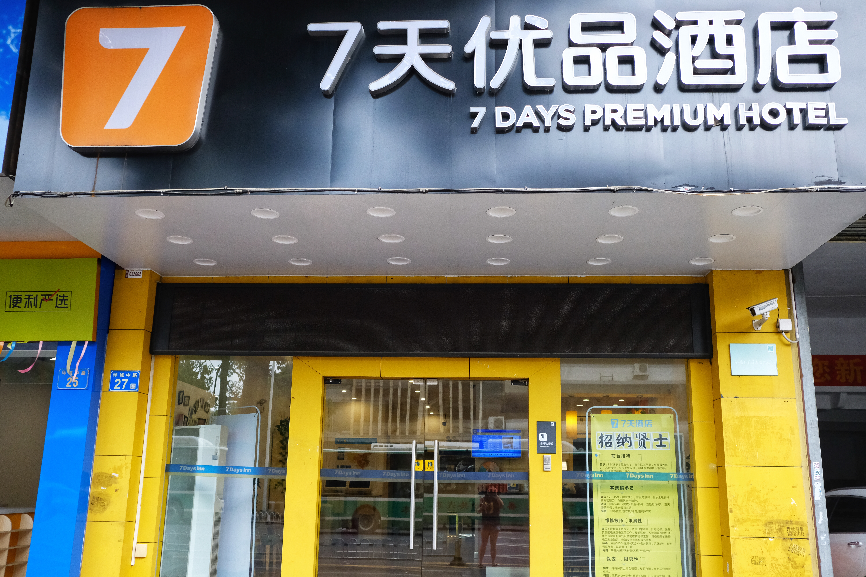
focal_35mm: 35
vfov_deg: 37.9
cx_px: 433
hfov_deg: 54.4
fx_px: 842
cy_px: 288
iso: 2000
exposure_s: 1/1400
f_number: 2.8
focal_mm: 23
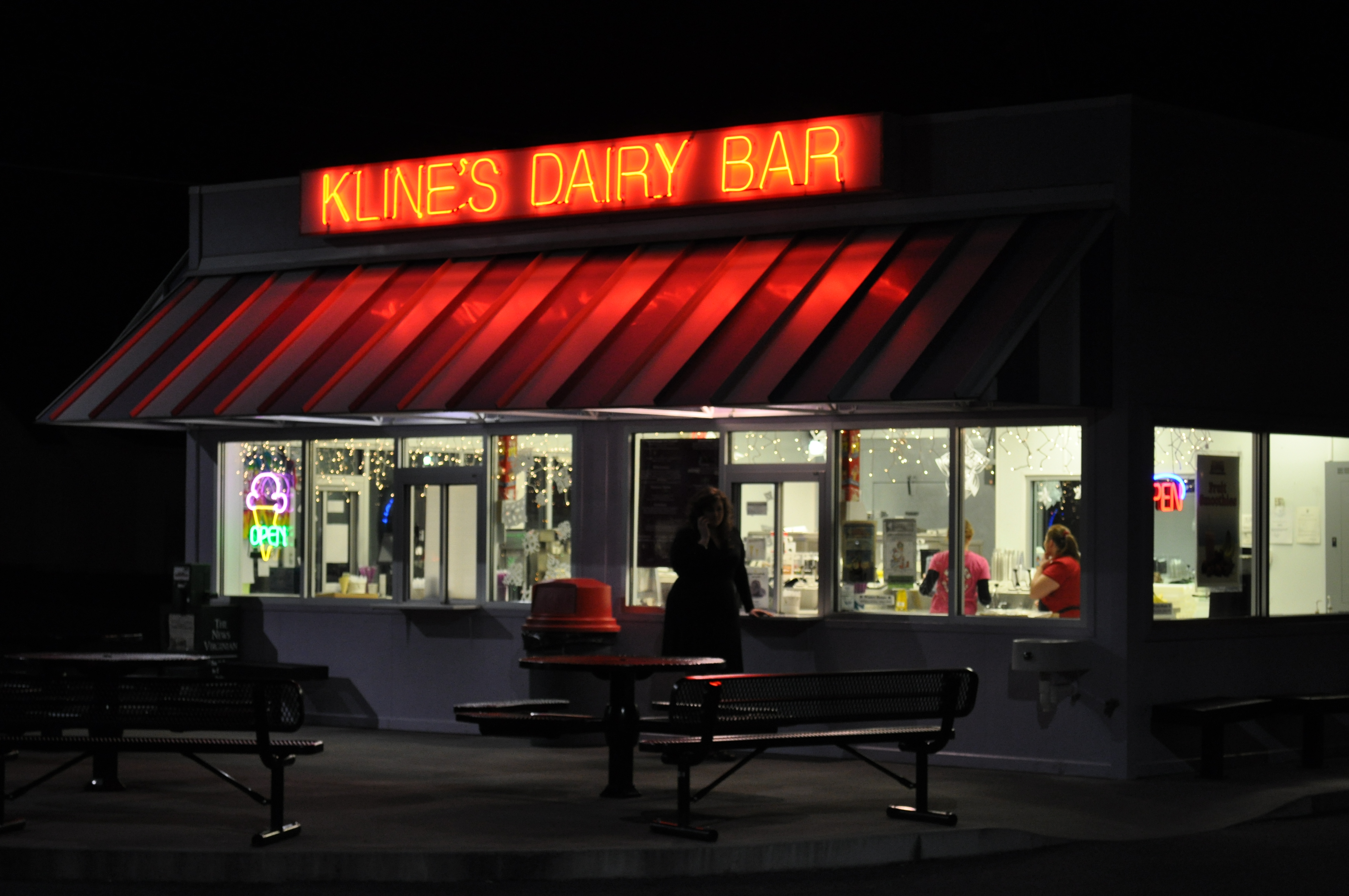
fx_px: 3088
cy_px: 448
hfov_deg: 24.6
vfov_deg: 16.5
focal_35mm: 82
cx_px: 674
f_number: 5.6
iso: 800
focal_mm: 55
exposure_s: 1/30
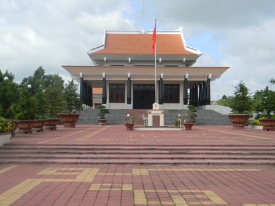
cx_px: 138
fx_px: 445
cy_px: 103
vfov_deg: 26.1
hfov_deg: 34.3
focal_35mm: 56
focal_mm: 10.1
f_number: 8.2
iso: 400
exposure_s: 1/761
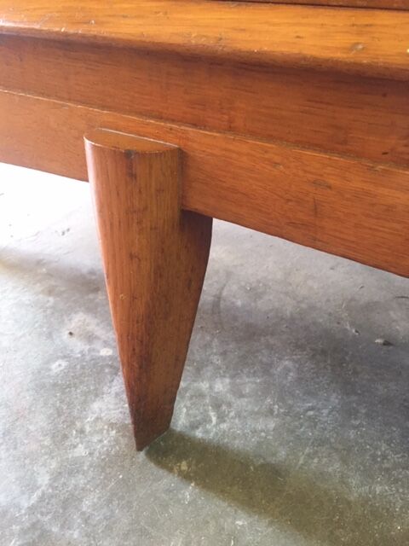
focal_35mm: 29
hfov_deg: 48.2
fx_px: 457
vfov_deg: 61.7
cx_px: 204
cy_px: 273
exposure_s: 1/25
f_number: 2.2
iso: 250
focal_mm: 4.15
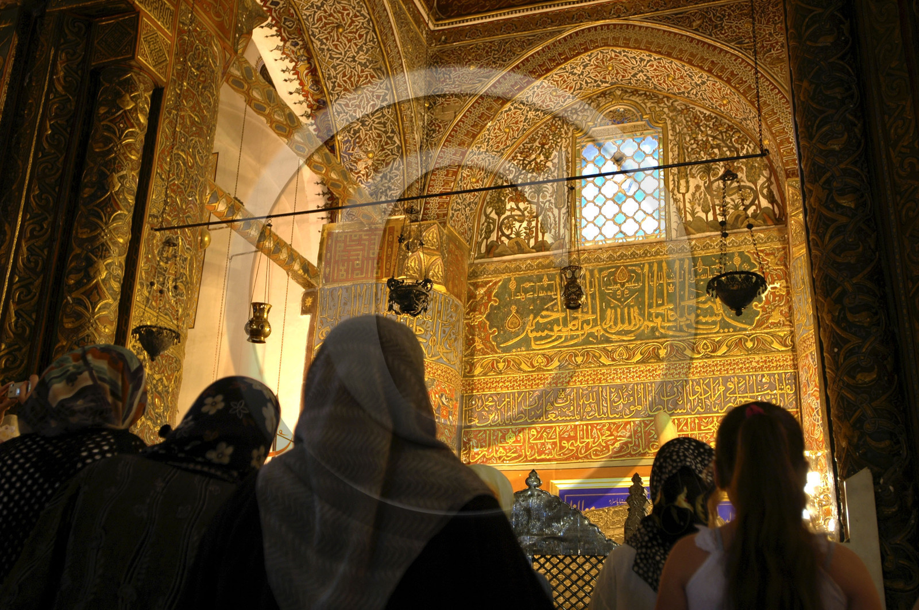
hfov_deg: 49.6
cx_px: 460
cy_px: 305
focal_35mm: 39
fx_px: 994
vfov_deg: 34.1
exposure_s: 1/20
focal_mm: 26
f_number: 3.2
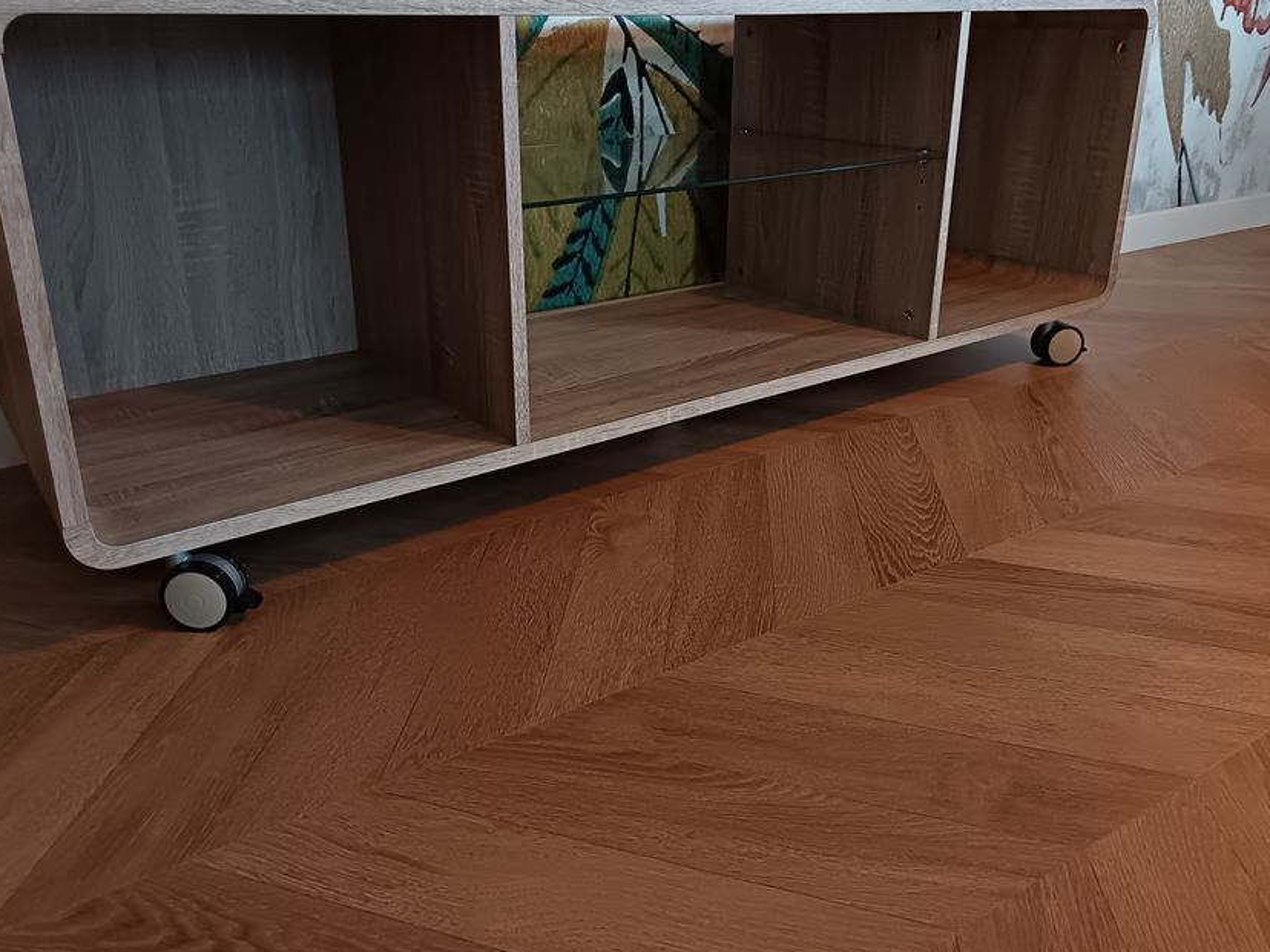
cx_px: 614
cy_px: 392
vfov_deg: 48.0
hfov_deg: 61.6
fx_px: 1064
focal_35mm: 29
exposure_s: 1/25
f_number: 1.75
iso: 3705
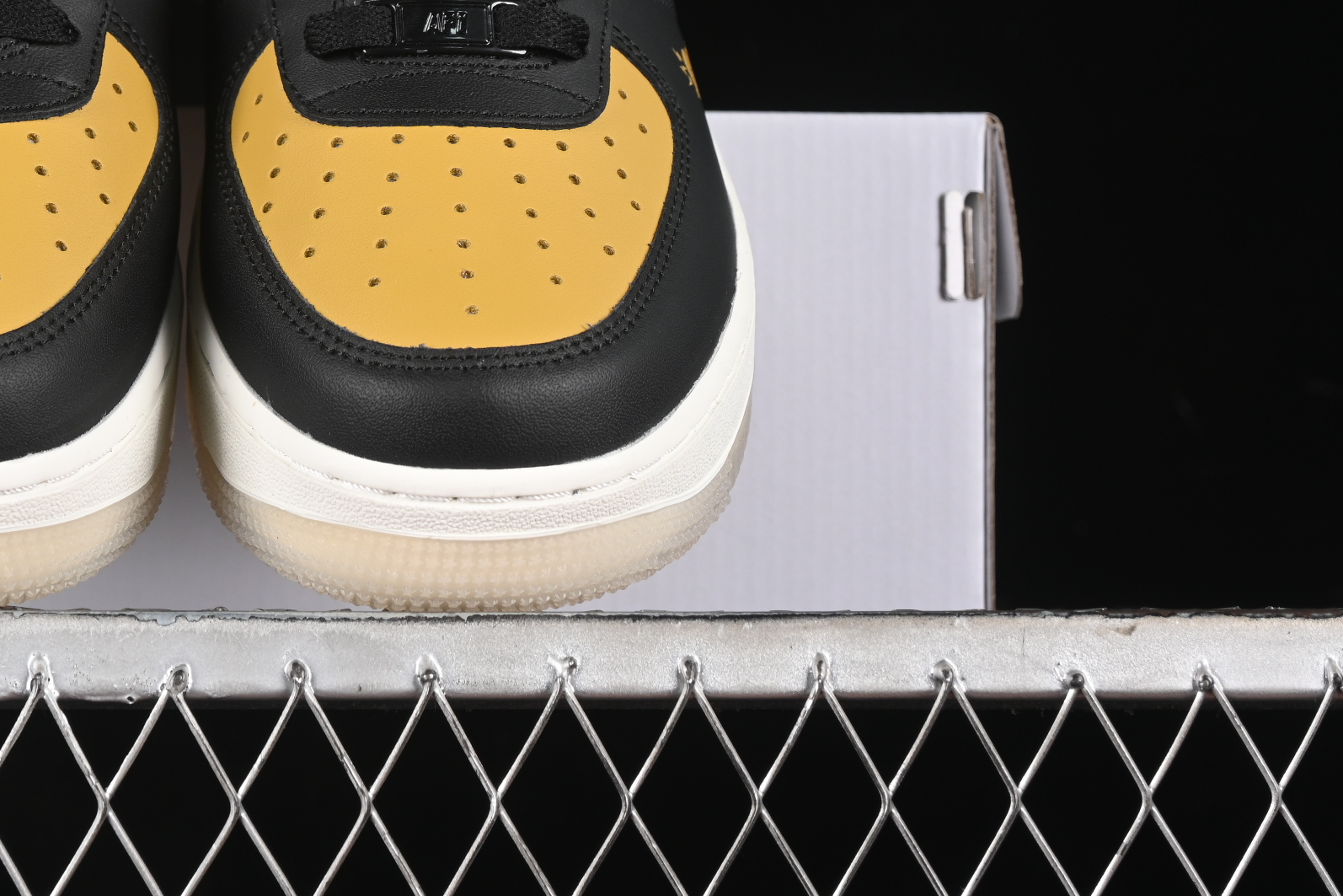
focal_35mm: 131
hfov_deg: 15.5
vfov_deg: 10.4
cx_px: 189
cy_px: 124
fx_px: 4887
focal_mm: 50
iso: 160
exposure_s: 1/60
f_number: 6.3
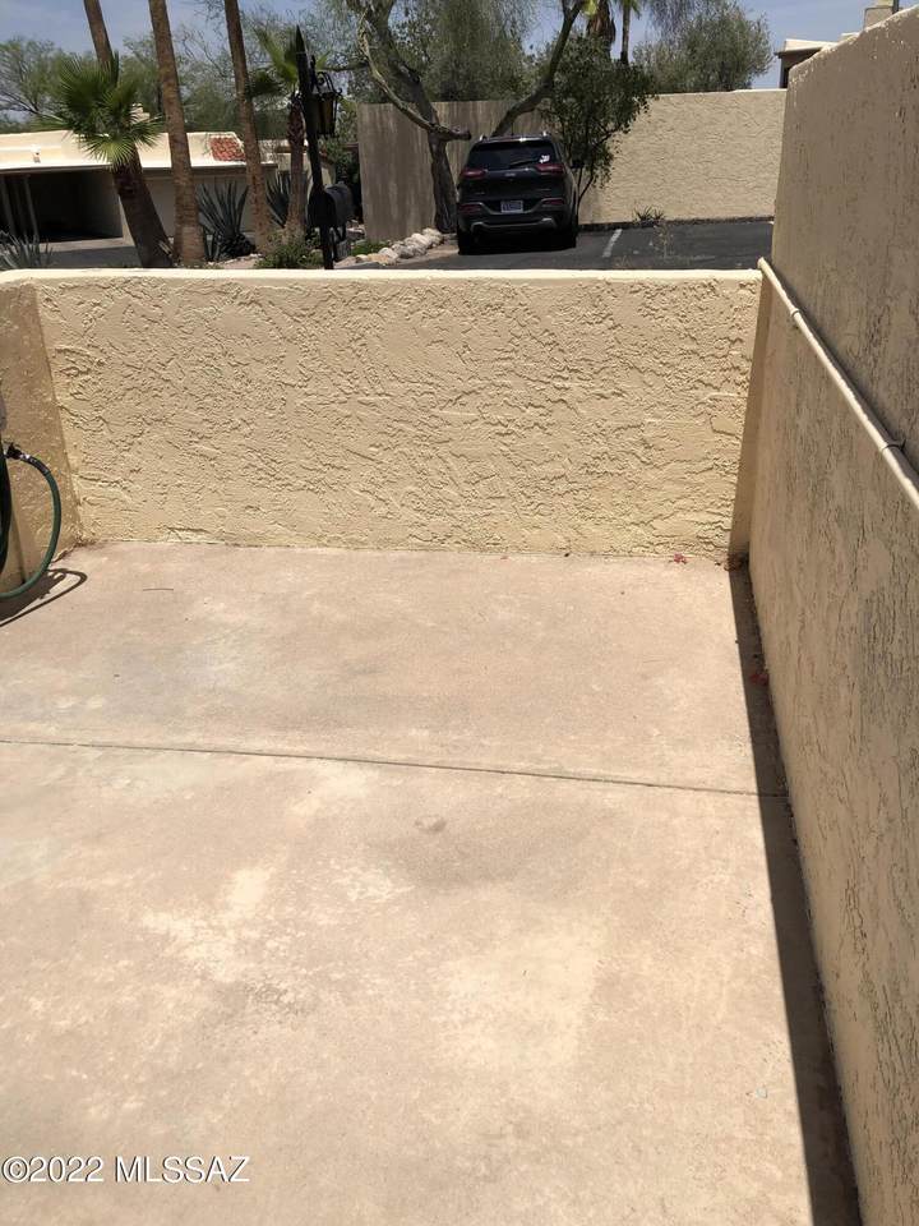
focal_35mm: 28
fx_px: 991
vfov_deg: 63.4
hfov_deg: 49.7
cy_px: 613
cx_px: 460
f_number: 1.8
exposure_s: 1/4808
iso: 25
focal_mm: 3.99
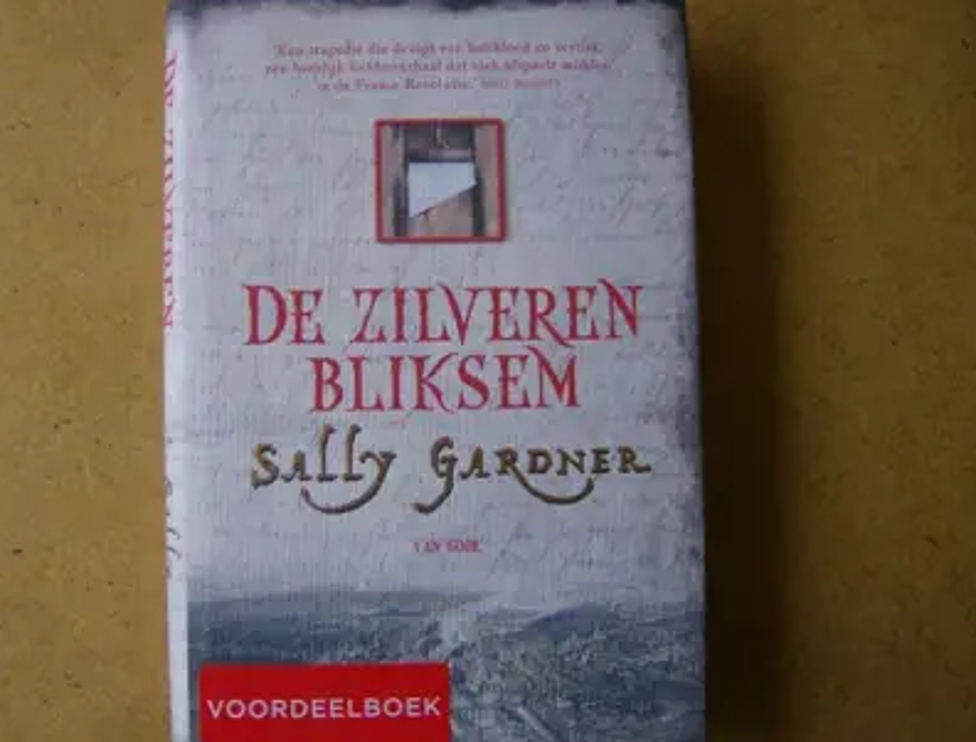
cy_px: 394
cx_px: 401
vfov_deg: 33.9
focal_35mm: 43
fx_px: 1218
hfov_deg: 43.5
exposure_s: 1/109
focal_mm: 6
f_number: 2.8
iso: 100
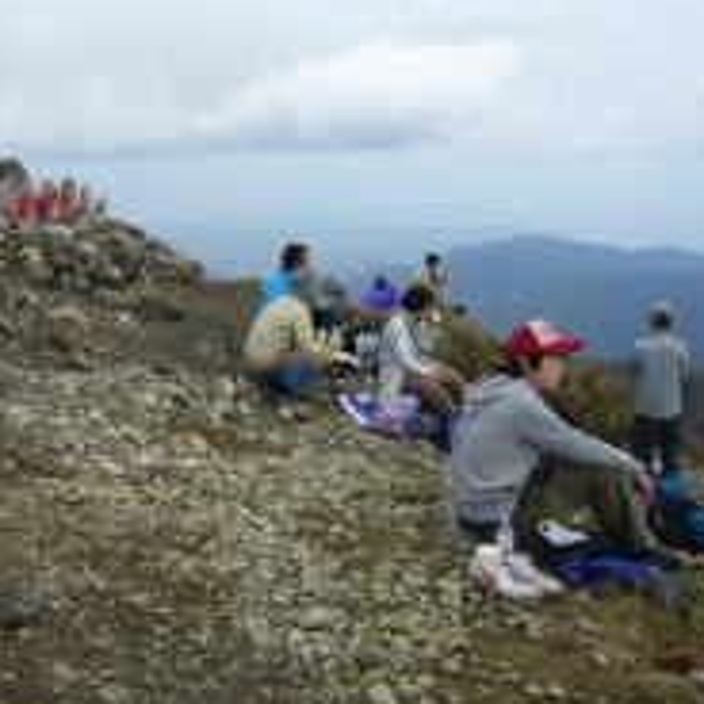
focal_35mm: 47
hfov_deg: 35.7
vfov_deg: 35.9
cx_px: 233
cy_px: 272
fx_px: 1081
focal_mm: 4.6
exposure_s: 1/160
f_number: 5.6
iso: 80
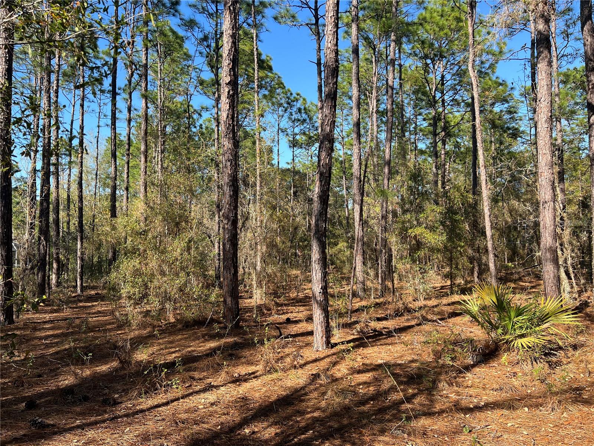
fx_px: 446
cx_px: 297
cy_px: 223
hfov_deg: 67.3
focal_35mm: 26
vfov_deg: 53.1
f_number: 1.5
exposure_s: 1/1344
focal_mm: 5.7
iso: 50
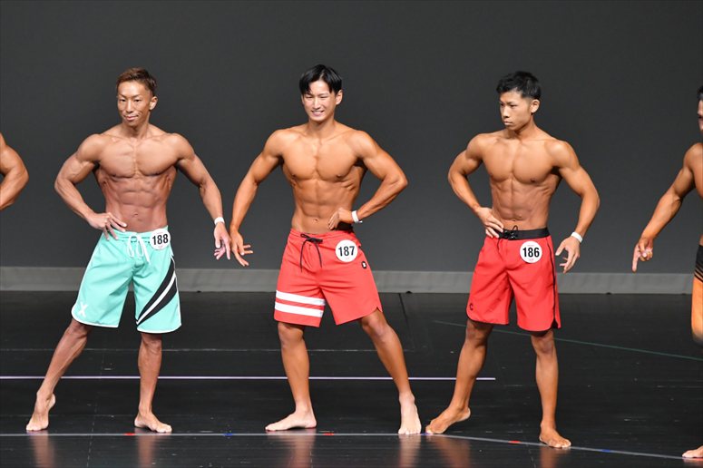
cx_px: 352
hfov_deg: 6.5
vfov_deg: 4.4
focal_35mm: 315
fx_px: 6148
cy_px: 234
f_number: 5.6
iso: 4000
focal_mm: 210
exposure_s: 1/400
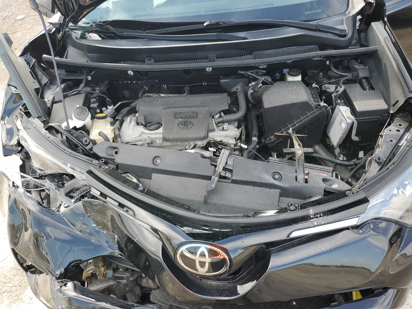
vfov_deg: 53.1
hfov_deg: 67.3
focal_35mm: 26
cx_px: 206
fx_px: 309
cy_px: 154
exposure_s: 1/270
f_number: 1.5
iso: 50
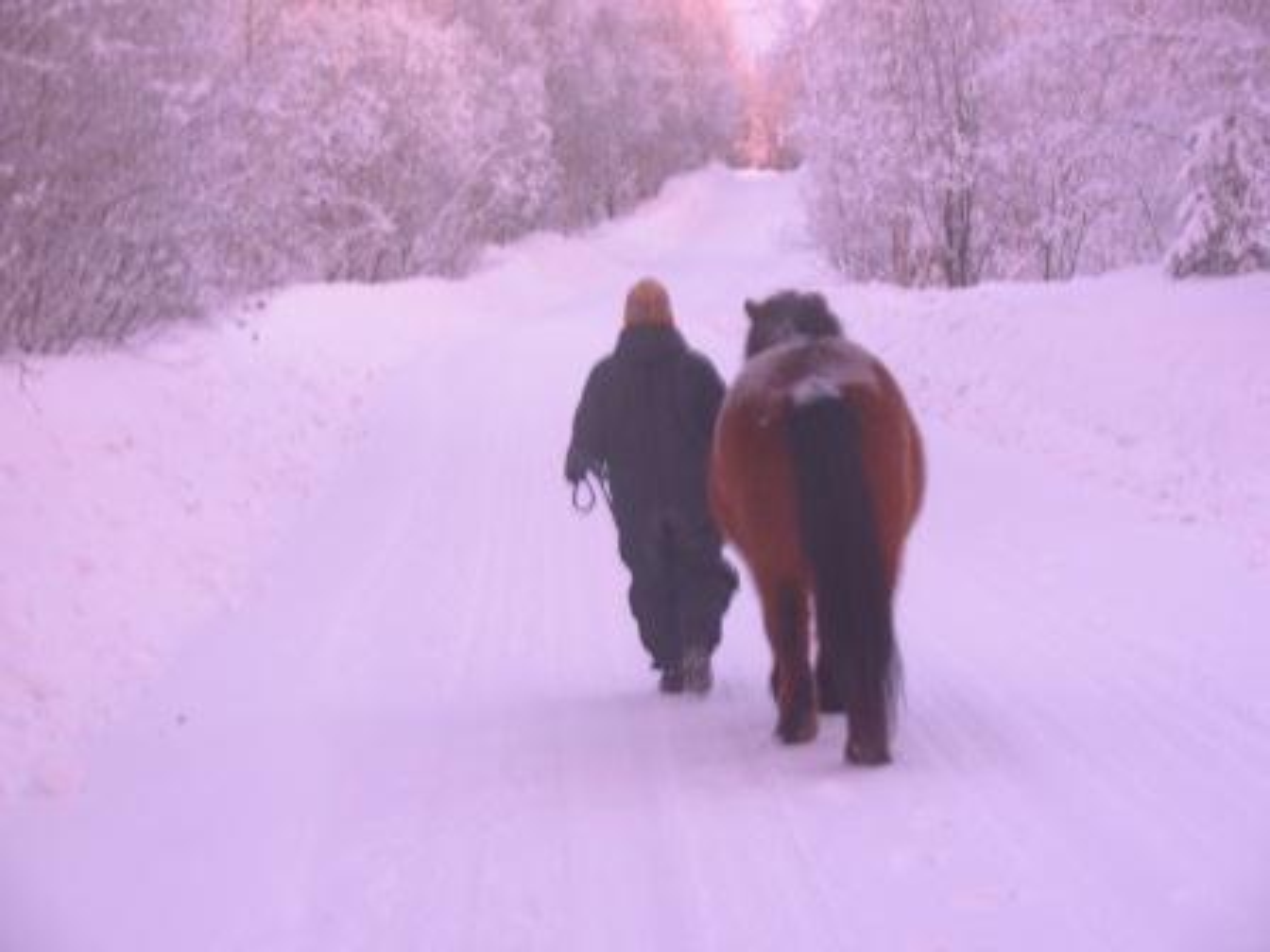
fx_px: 3265
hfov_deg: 22.0
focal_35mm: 89
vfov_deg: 16.6
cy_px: 476
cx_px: 635
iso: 50
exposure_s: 1/20.7
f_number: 3.8
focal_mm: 14.7
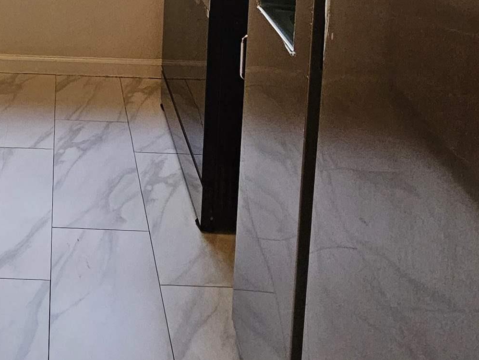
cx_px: 43
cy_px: -141
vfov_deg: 27.8
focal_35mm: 40
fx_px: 554
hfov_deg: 42.7
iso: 320
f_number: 2.2
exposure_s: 1/100
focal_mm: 2.2
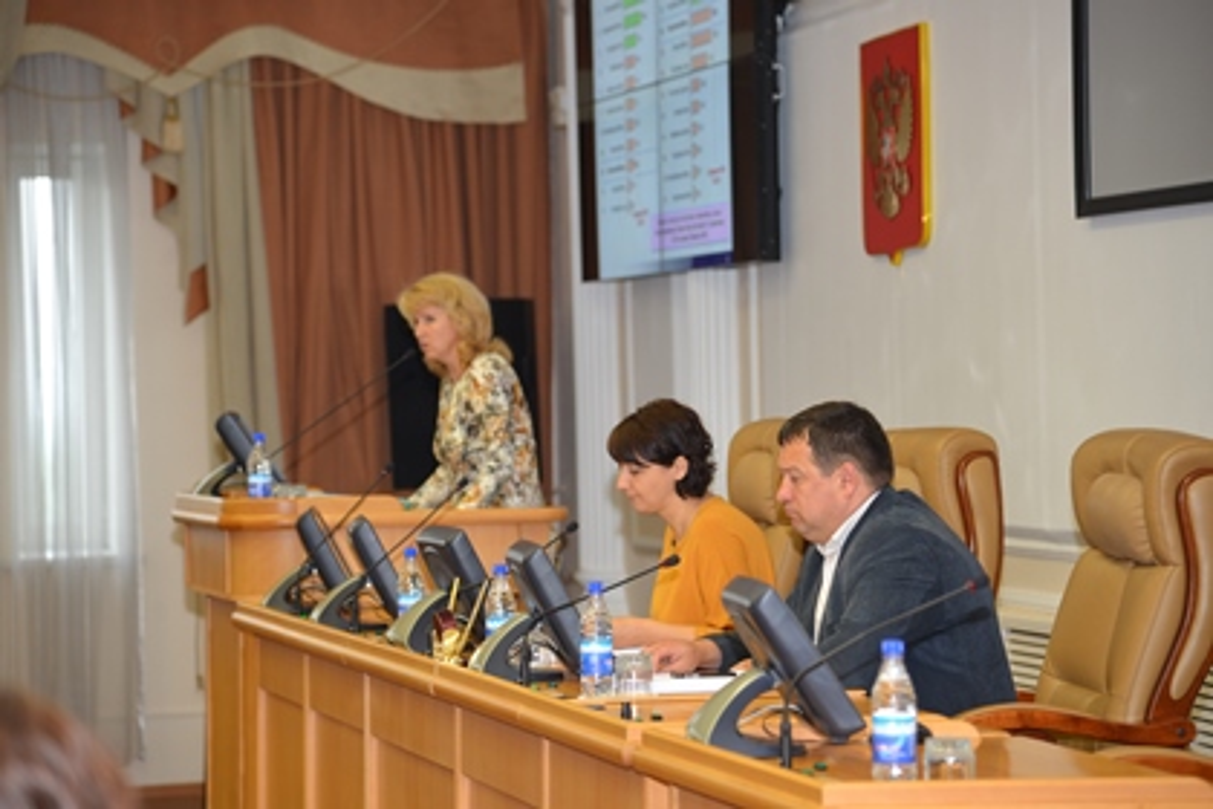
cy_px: 404
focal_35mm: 120
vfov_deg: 11.4
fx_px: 4043
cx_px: 606
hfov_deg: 17.1
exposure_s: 1/60
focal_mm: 120
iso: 500
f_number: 4
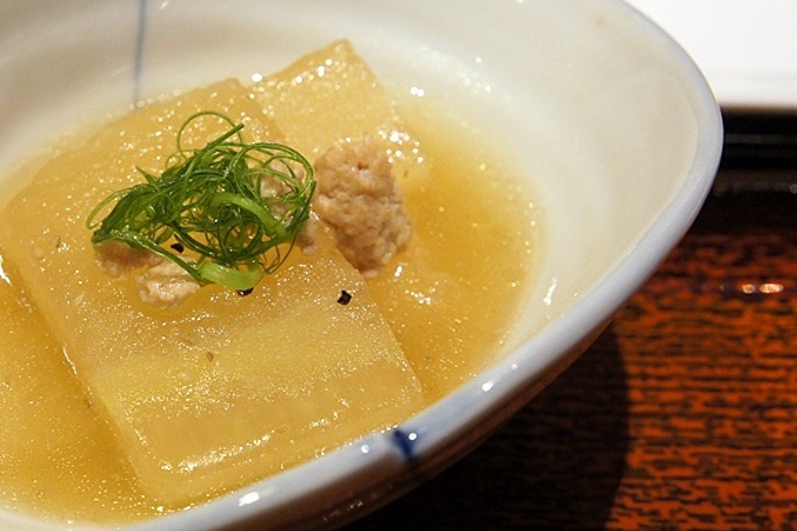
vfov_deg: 16.7
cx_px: 226
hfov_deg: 24.6
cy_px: 239
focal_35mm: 82
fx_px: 1810
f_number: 6.3
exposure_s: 1/50
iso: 1600
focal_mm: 35
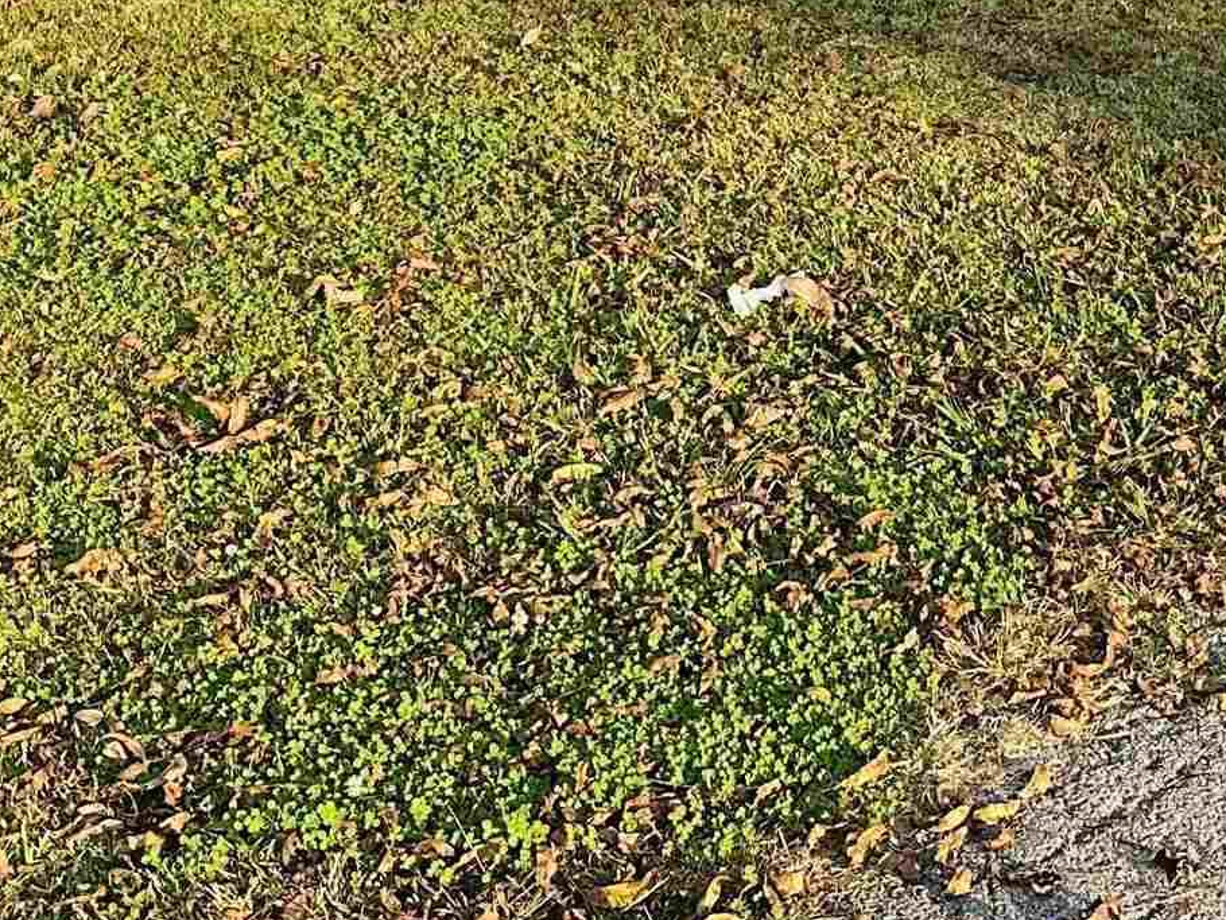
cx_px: 1219
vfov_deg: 17.0
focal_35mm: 81
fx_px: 2870
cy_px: -314
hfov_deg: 23.2
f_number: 1.78
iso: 80
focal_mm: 6.86
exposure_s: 1/1473
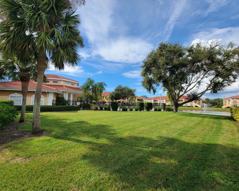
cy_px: 95
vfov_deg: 88.0
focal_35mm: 14
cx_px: 110
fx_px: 99
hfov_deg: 100.5
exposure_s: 1/1559
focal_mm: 2.2
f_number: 2.2
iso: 50
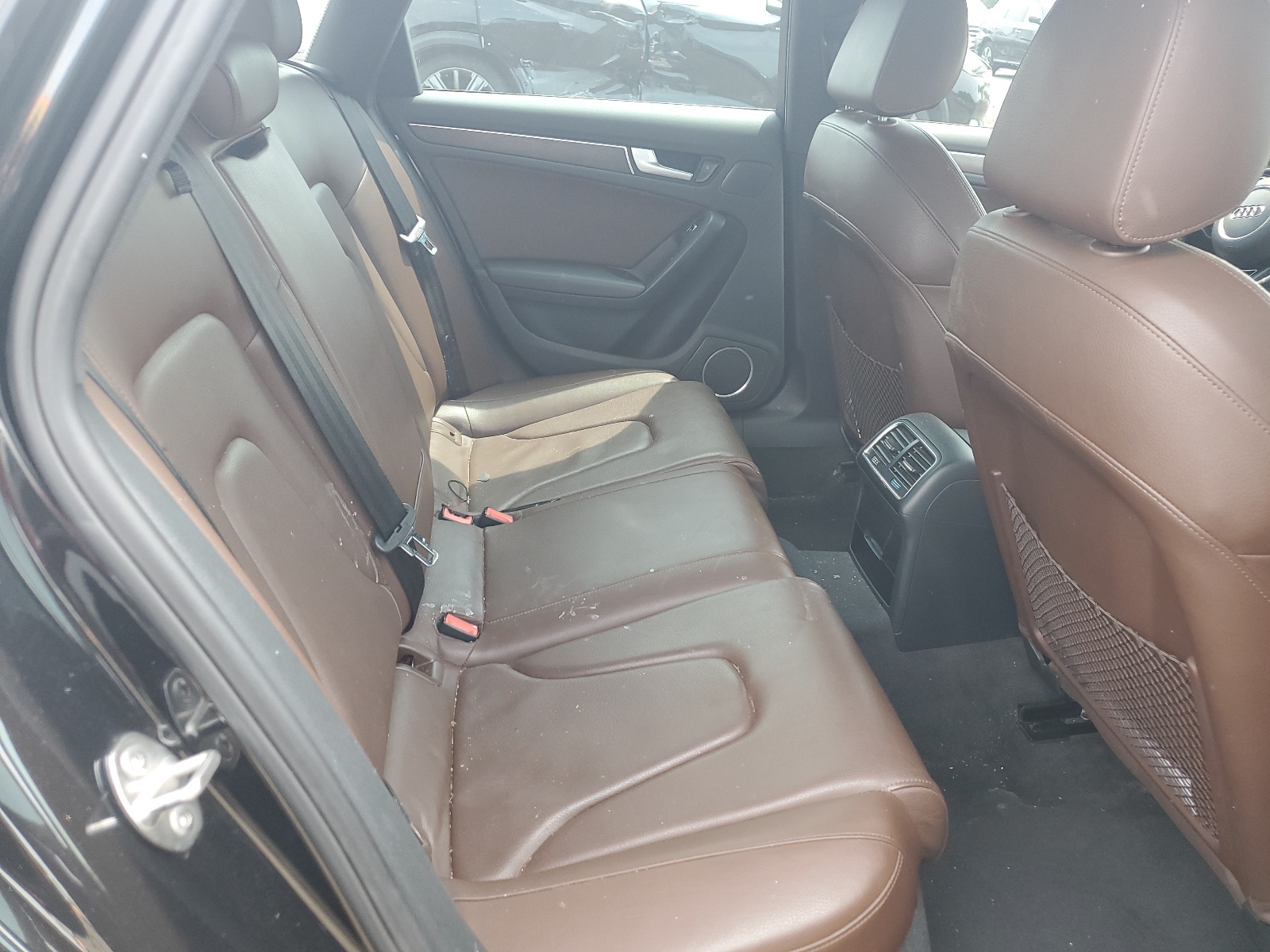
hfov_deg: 67.3
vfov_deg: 53.1
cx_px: 635
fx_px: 954
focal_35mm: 26
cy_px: 476
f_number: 1.5
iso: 65
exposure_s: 1/120
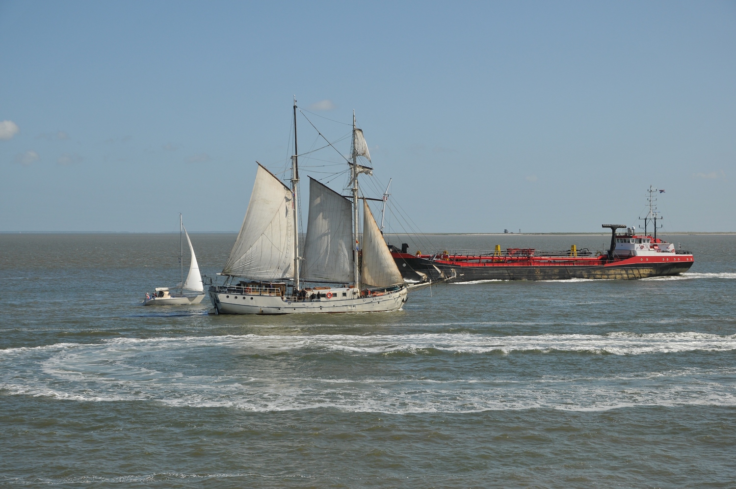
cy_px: 244
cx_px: 368
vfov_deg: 19.7
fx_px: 1409
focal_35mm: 69
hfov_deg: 29.3
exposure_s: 1/1250
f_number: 7.1
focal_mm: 46
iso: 250
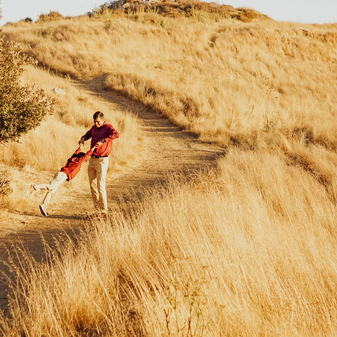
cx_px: 88
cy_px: 134
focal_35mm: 56
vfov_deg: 30.5
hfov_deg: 30.1
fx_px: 617
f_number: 1.4
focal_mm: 35
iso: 100
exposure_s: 1/2500
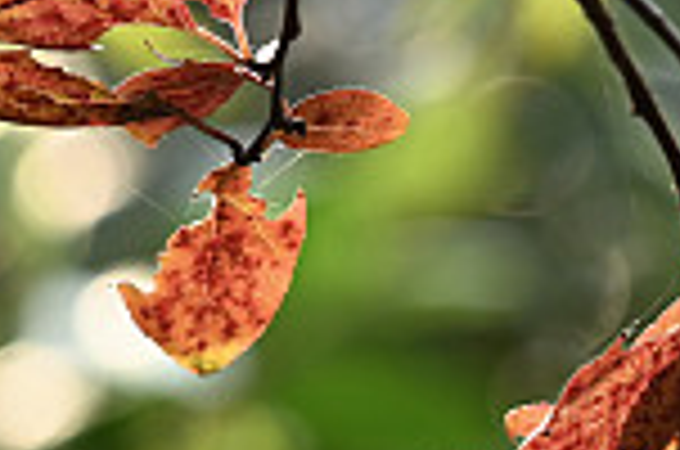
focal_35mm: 610
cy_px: 412
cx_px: 414
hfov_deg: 3.4
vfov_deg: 2.2
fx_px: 11498
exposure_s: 1/125
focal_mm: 115
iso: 180
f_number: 4
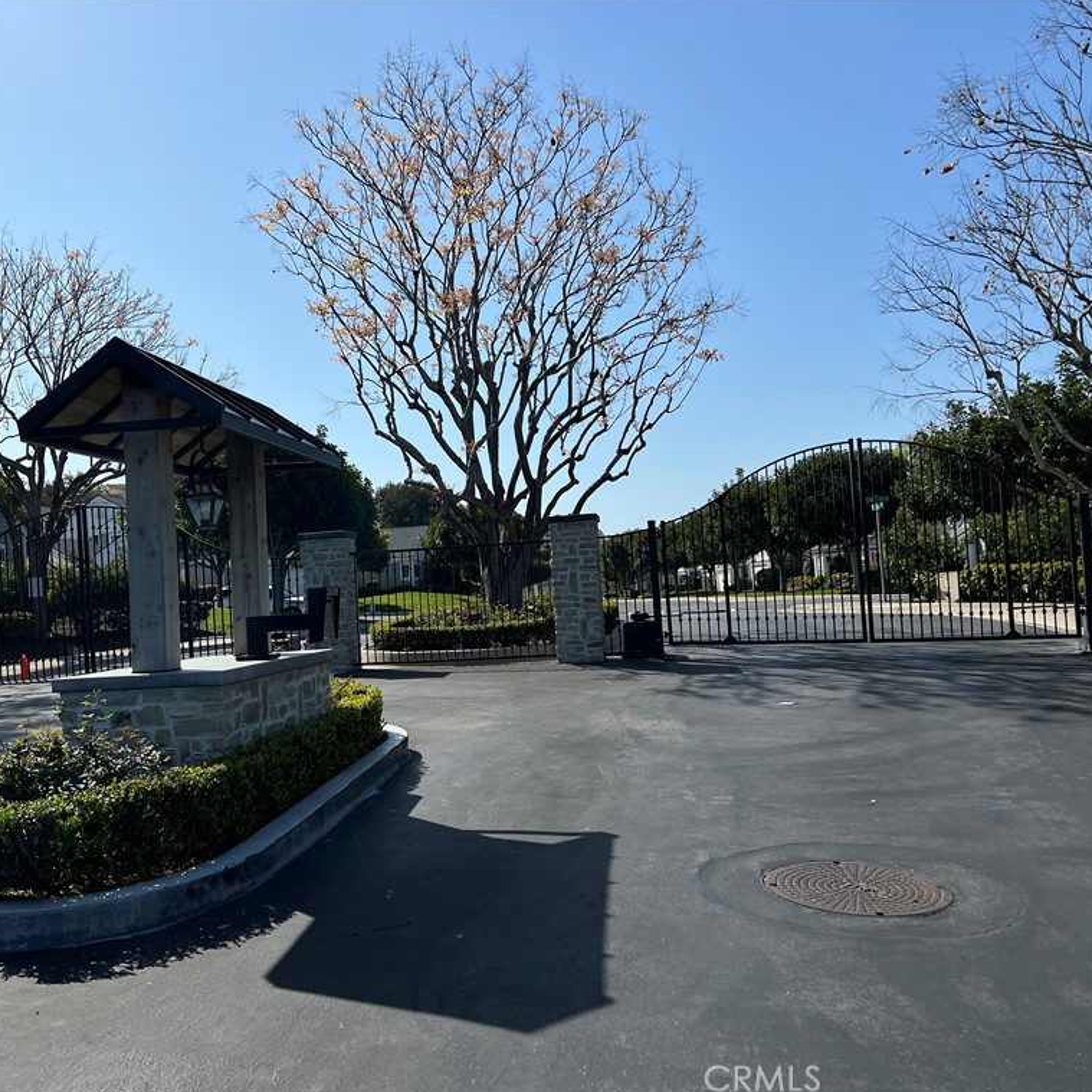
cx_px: 476
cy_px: 547
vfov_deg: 52.5
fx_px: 1106
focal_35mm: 31
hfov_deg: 52.4
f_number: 1.5
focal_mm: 5.7
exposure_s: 1/12658
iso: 50
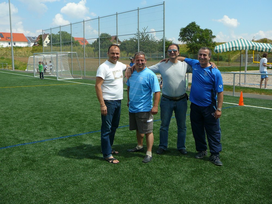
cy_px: 102
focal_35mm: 35
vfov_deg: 40.7
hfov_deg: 52.6
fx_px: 275
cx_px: 136
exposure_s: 1/500
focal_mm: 5.2
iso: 80
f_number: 5
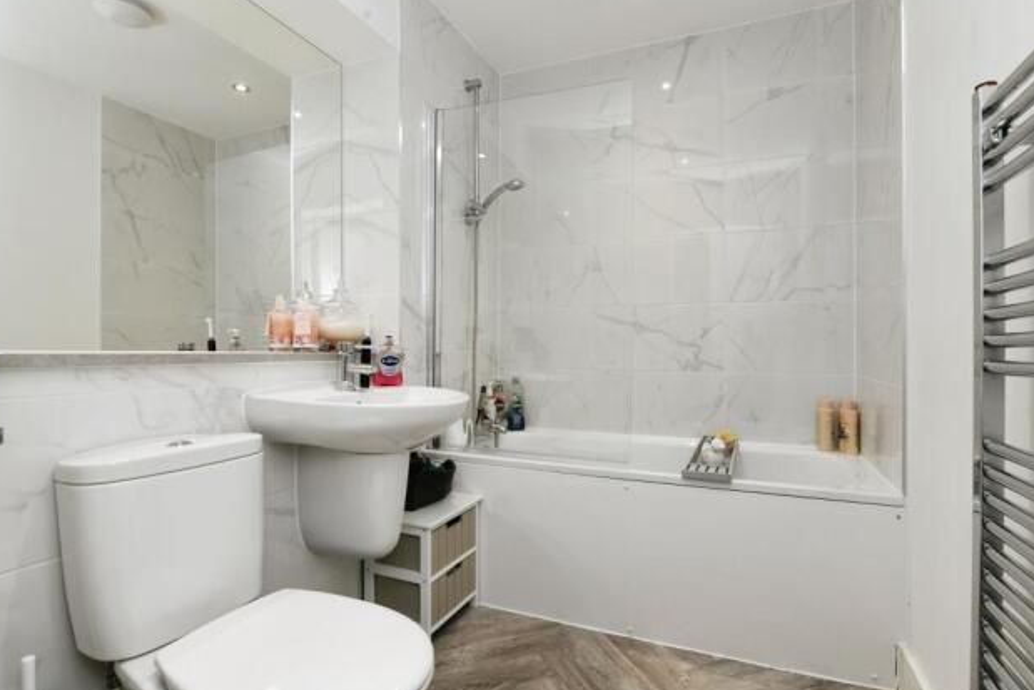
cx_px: 529
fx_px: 517
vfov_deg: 67.4
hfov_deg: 90.0
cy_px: 345
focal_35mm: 18
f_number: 10
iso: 800
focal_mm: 17
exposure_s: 1/60
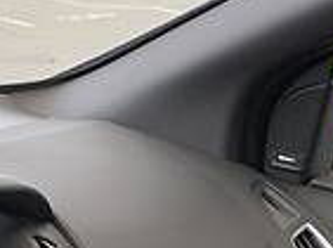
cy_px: 586
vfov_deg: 9.0
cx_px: -135
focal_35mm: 148
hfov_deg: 12.8
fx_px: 1420
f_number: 1.8
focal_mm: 4.2
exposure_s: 1/121
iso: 50
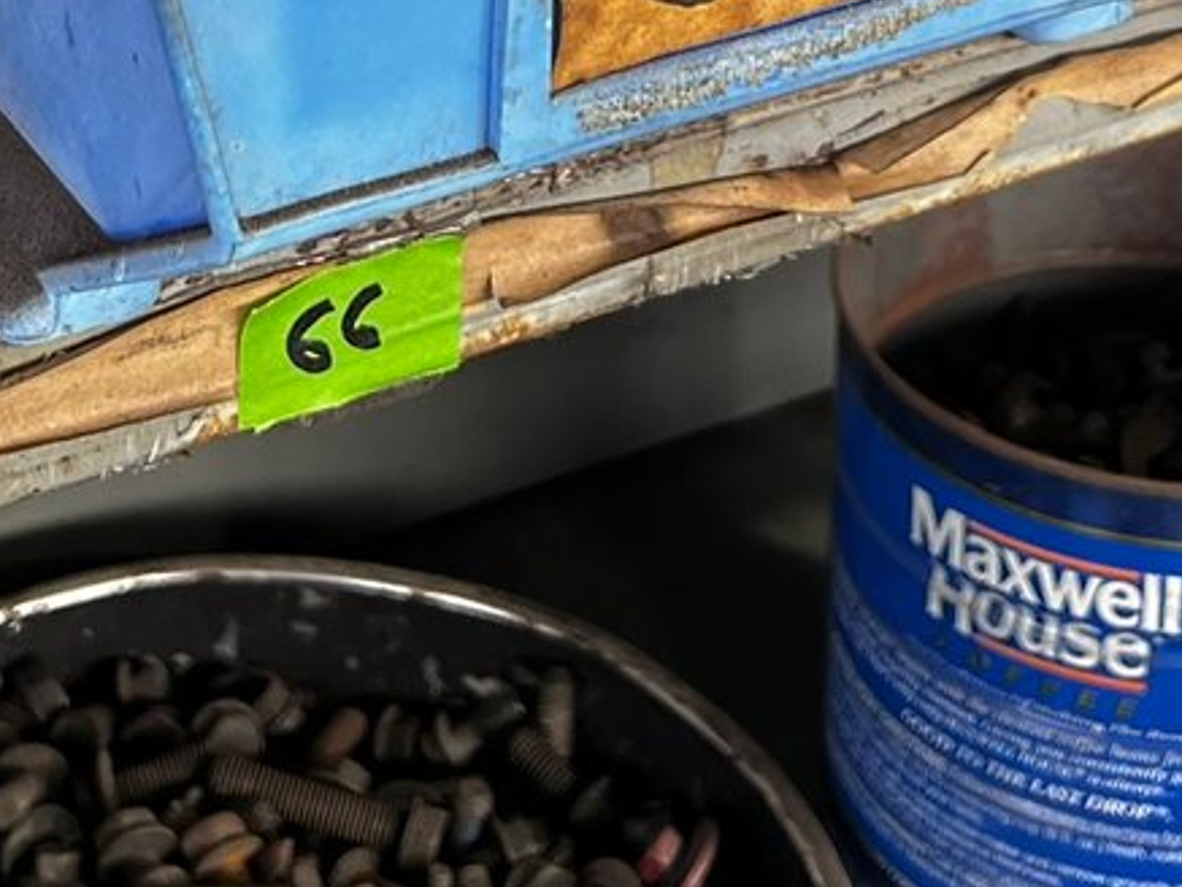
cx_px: 696
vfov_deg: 15.1
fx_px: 3074
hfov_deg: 21.7
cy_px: -499
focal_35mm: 90
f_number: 1.5
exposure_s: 1/103
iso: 125
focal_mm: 5.7
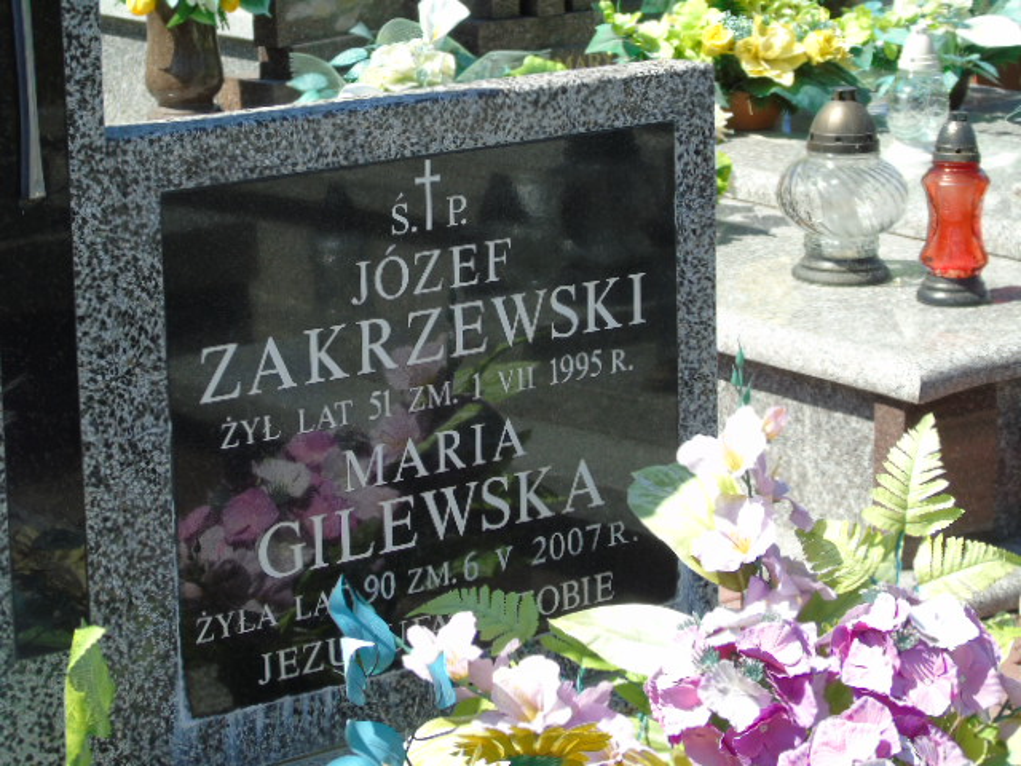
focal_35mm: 108
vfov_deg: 13.7
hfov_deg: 18.2
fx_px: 3185
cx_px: 510
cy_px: 383
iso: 80
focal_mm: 19
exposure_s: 1/320
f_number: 4.4
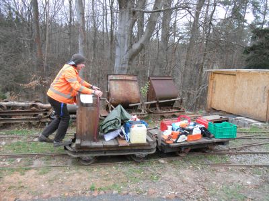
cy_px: 100
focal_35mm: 26
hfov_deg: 67.3
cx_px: 134
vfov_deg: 53.1
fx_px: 202
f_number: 3.5
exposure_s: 1/200
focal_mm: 4.6
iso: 400
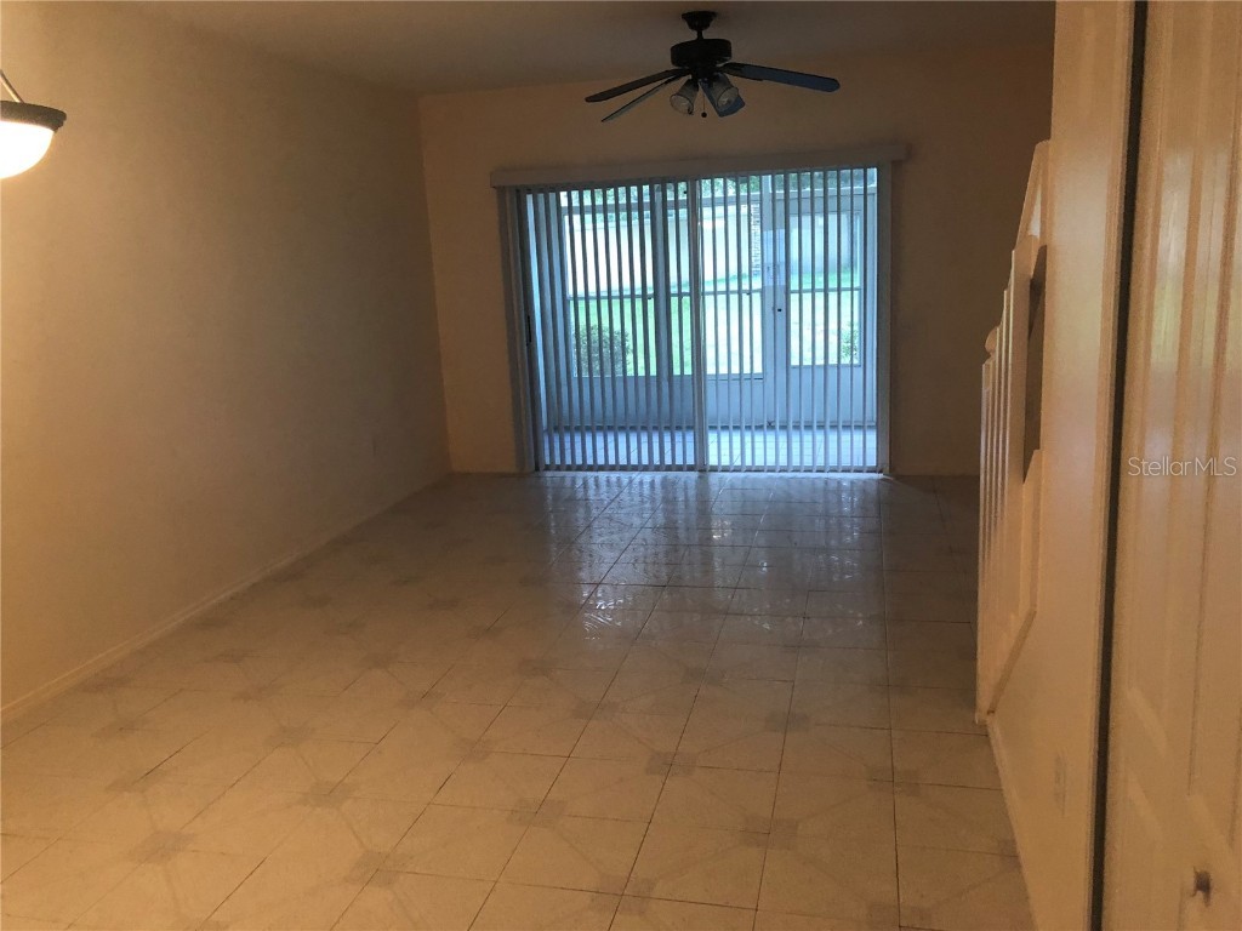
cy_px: 466
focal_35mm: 28
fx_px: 1005
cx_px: 621
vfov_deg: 49.7
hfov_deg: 63.4
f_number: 1.8
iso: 100
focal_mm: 4
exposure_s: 1/15
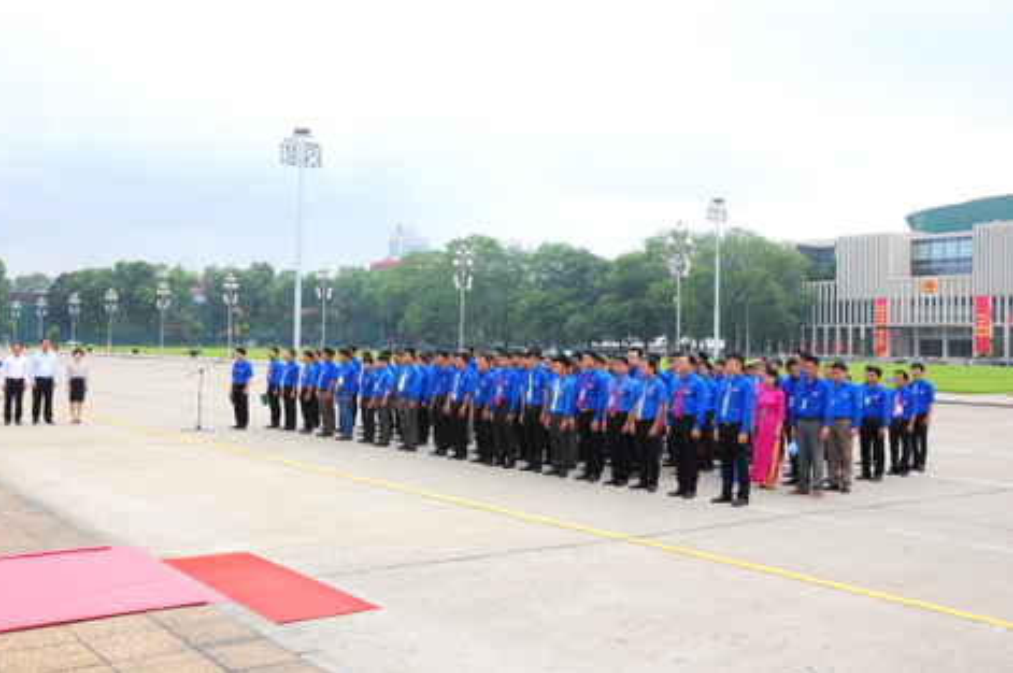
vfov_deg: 37.8
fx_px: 984
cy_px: 318
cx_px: 477
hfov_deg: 54.4
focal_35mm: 35
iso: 200
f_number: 8
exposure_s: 1/125
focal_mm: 22
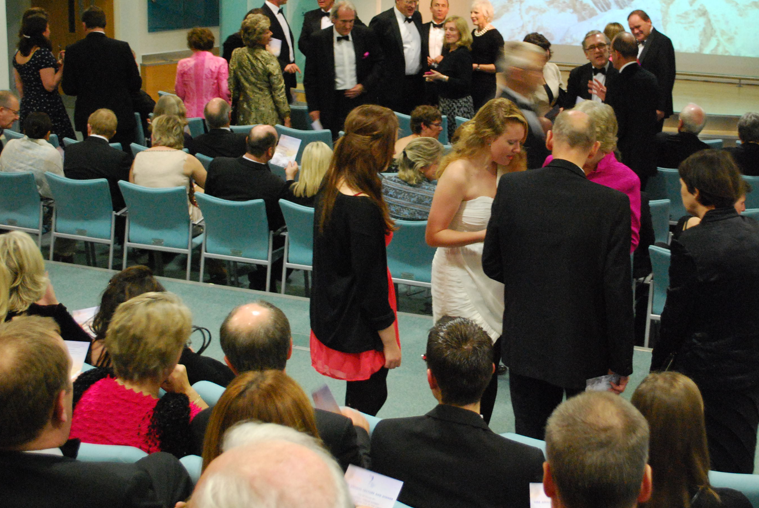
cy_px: 146
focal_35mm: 60
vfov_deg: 22.5
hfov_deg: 33.2
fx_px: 1266
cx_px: 467
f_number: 4.5
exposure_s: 1/15
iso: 1600
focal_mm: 28
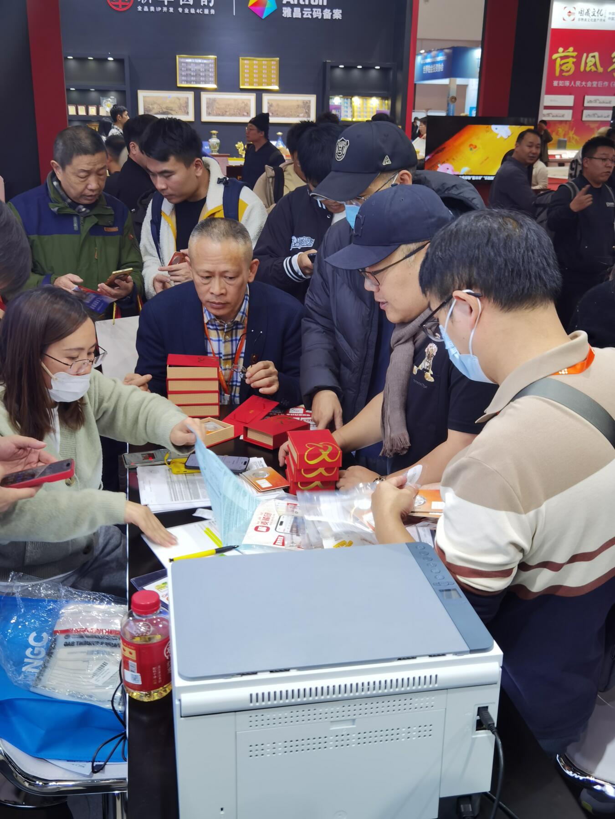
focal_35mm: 36
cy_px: 410
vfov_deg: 51.4
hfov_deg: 39.7
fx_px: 853
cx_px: 308
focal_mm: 6.71
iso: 50
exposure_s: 1/60.2
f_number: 1.9
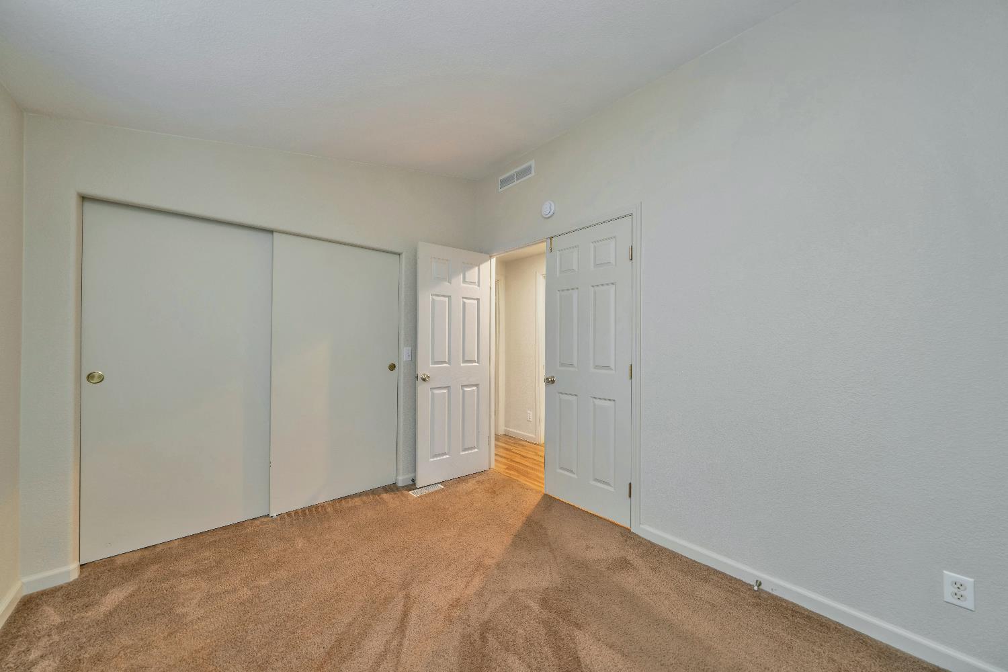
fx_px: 336
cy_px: 336
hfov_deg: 112.6
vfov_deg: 90.0
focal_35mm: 12
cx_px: 504
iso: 320
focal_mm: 12
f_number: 6.3
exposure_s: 1/2.5
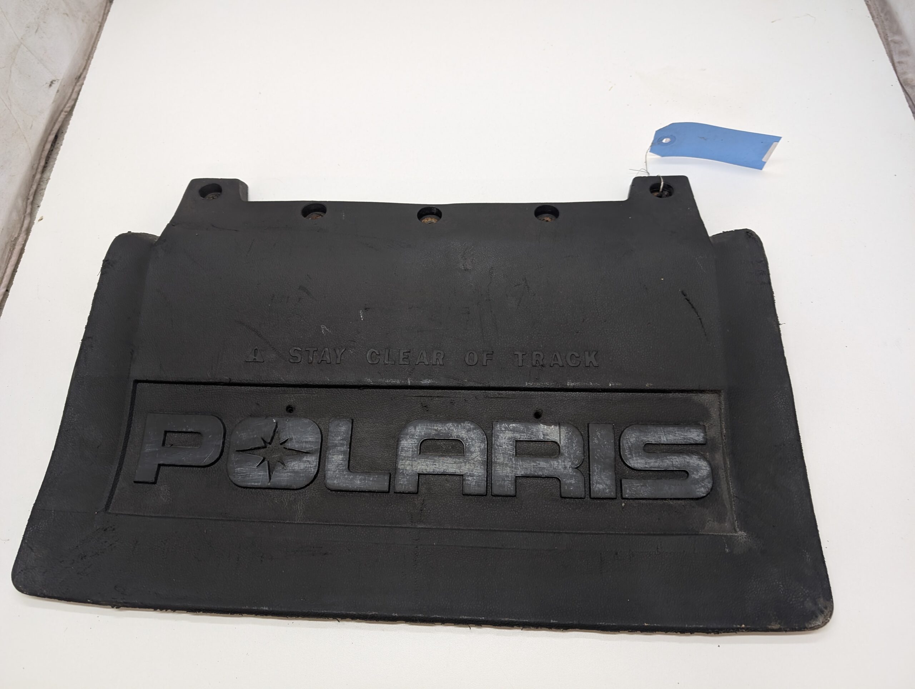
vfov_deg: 56.9
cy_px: 344
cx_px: 458
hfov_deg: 71.5
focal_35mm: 24
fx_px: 635
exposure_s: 1/38.9
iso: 61
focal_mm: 6.9
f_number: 1.68
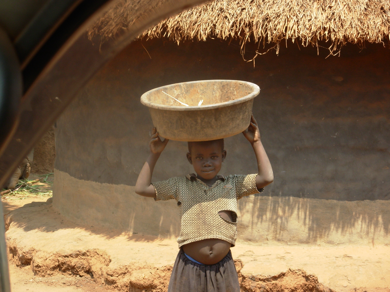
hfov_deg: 20.4
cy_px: 146
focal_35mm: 96
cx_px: 195
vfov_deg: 15.4
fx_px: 1082
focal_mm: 15.9
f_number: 3.9
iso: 50
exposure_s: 1/235
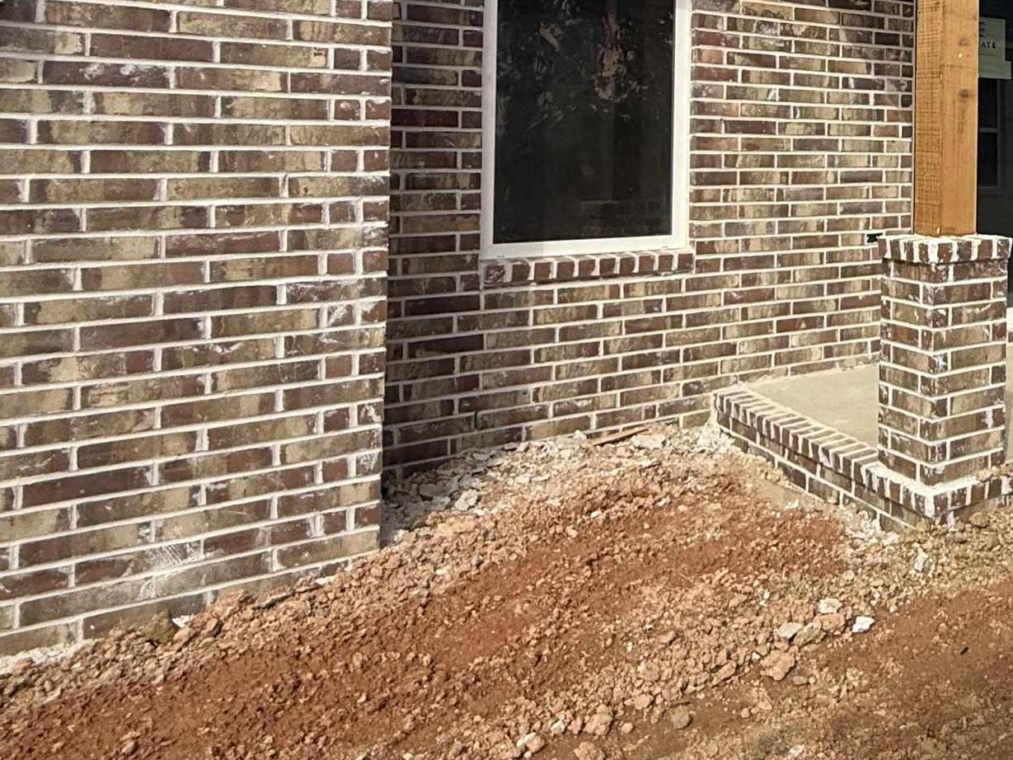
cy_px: 143
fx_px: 1024
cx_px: 1142
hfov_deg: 40.9
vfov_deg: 39.0
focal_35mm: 35
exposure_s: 1/1399
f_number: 2.2
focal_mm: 2.22
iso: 50
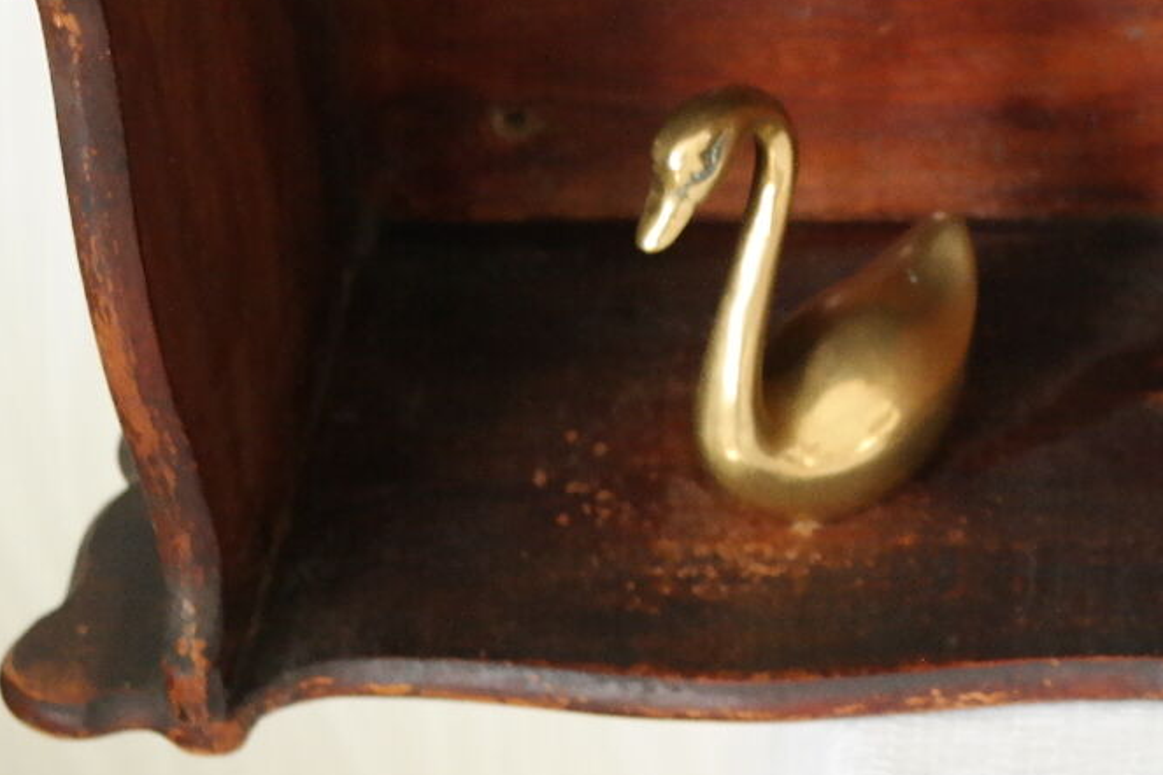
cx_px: 1163
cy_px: 100
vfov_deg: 12.2
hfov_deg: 17.8
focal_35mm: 112
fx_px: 3618
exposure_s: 1/30
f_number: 6.3
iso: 1600
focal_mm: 28
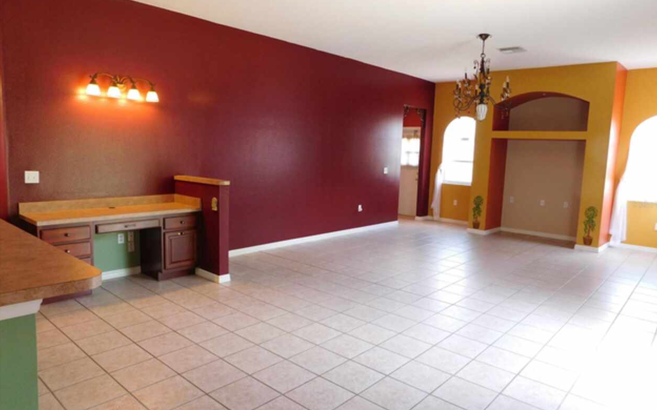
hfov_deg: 72.5
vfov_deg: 49.3
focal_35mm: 25
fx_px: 448
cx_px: 335
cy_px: 204
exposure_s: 1/30
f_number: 3
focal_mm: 4
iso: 180
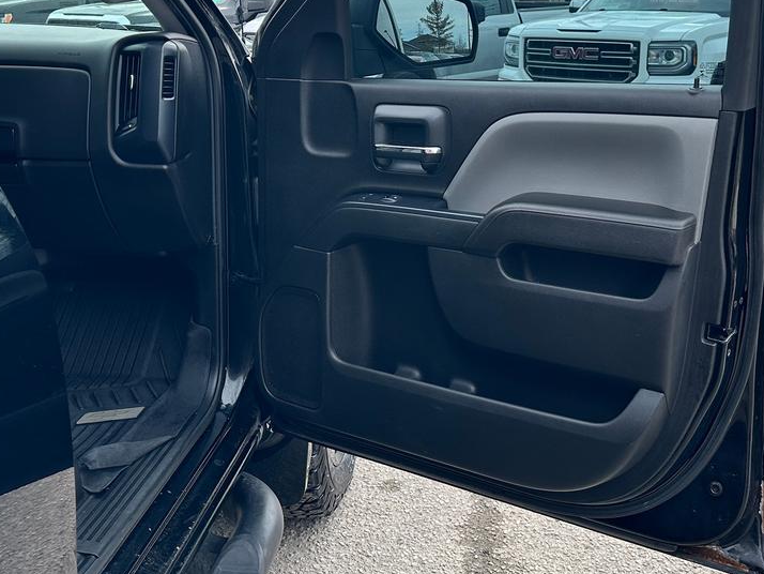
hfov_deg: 43.7
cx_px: 437
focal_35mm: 43
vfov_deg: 33.0
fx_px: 949
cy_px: 150
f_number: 1.78
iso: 80
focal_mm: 6.86
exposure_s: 1/1393
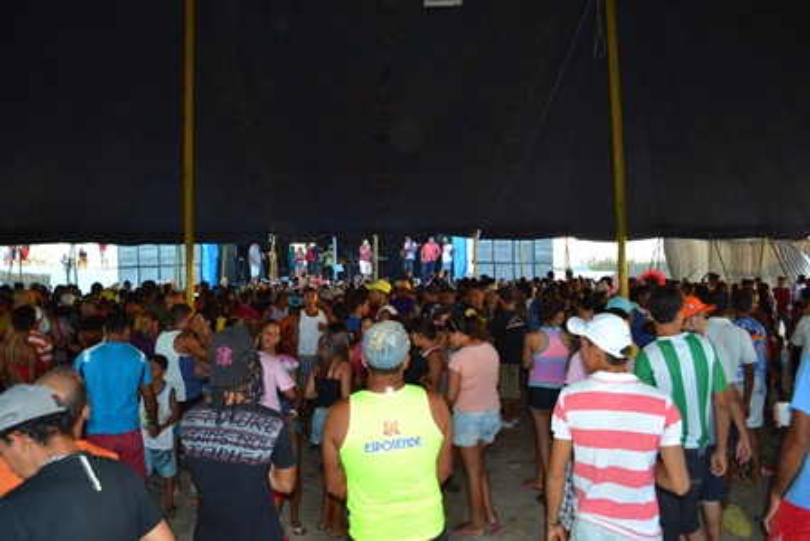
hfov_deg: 67.4
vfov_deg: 48.0
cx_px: 405
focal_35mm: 27
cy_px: 270
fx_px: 608
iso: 450
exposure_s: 1/60
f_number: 3.5
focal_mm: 18
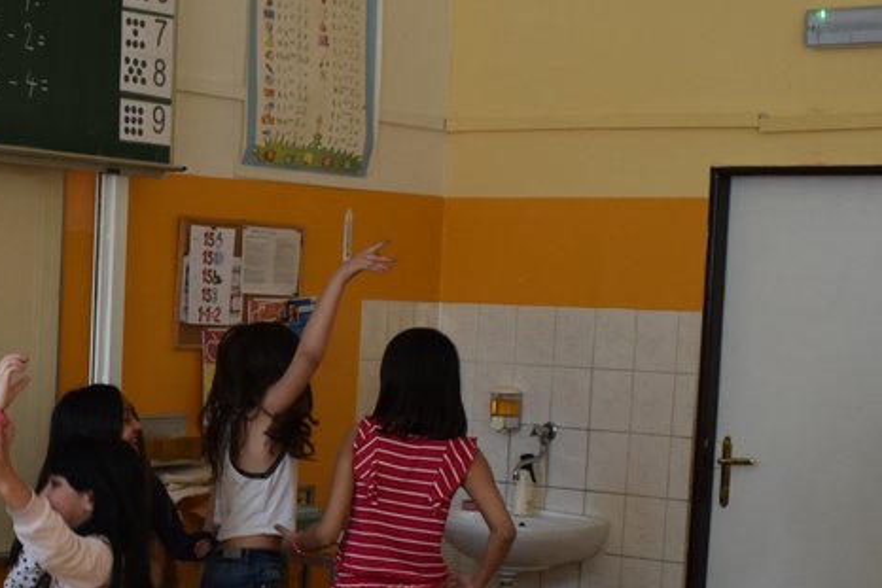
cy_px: 543
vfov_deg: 15.9
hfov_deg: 23.4
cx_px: 110
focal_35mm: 85
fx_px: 2083
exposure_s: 1/100
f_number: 5
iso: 400
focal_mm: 22
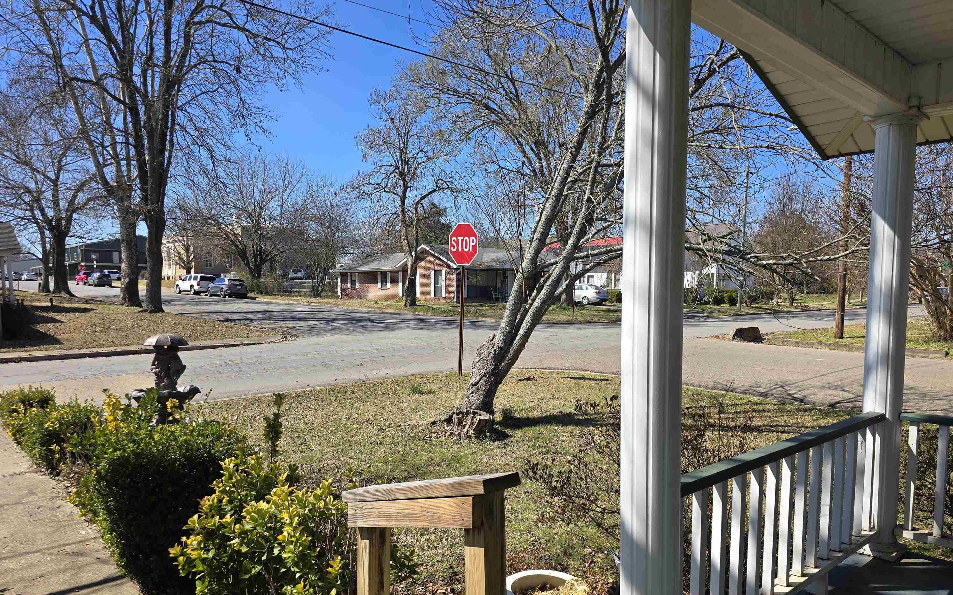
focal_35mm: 25
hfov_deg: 72.5
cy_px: 338
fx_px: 649
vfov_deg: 49.1
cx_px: 481
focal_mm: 6.3
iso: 12
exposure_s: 1/579
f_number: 1.7
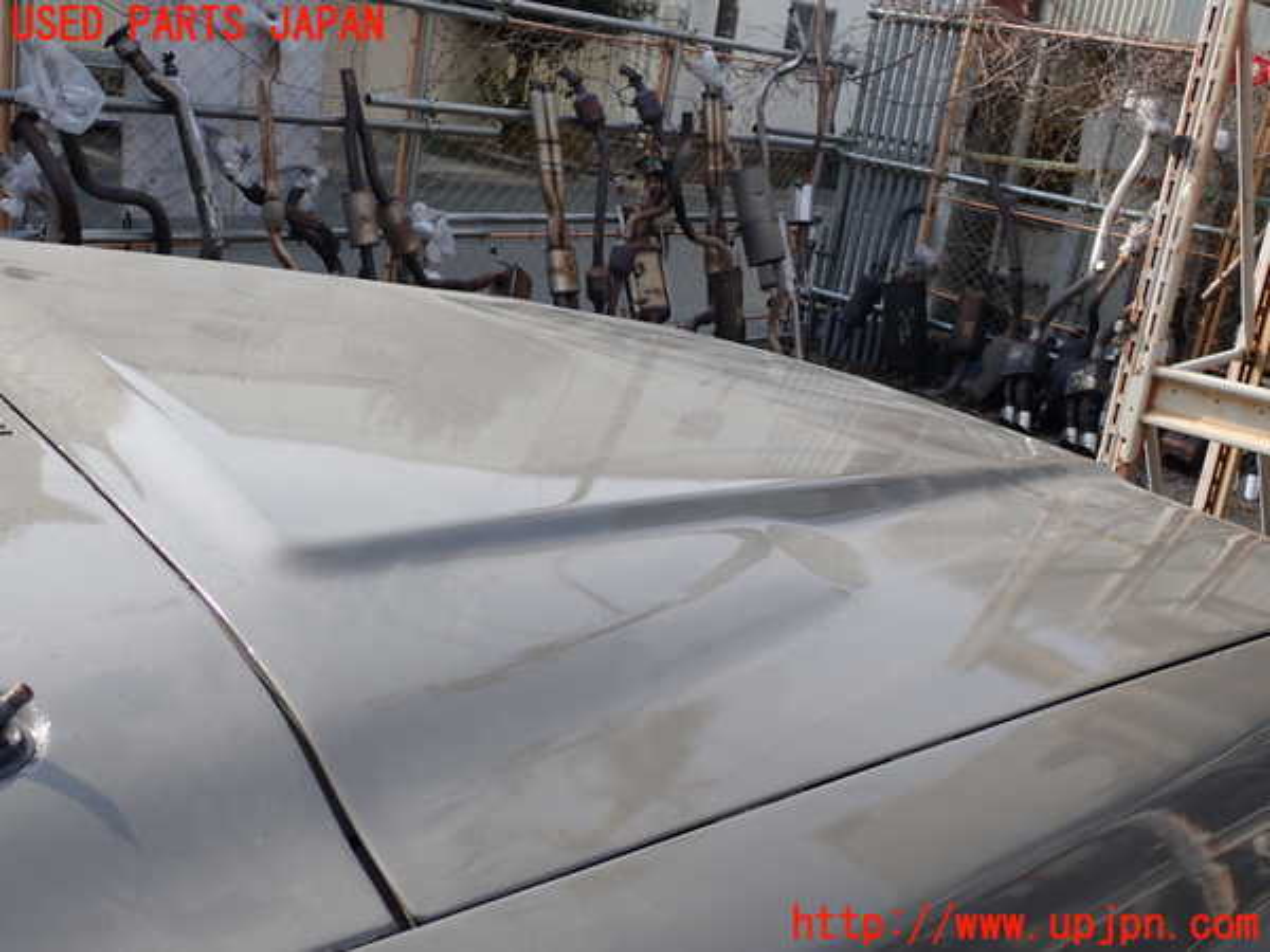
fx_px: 1321
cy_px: 476
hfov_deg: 51.4
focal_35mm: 36
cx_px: 635
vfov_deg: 39.7
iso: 100
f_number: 3.5
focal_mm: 6.37
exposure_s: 1/640
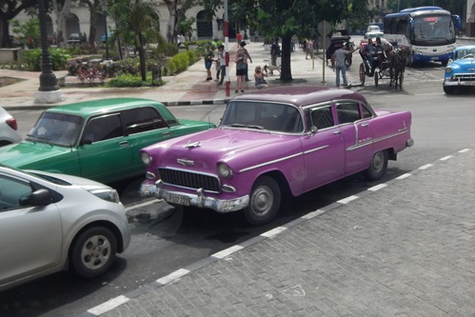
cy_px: 168
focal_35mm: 48
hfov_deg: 41.0
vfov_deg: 28.1
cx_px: 277
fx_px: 633
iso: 320
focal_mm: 6.5
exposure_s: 1/250
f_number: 4
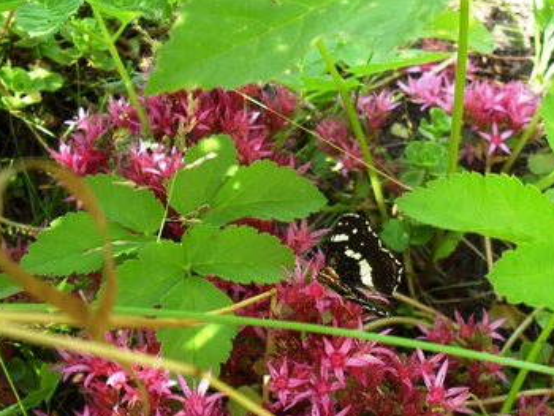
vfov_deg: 32.2
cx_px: 348
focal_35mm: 45
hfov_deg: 41.7
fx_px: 721
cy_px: 212
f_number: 3.2
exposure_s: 1/180
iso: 100
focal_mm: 6.3
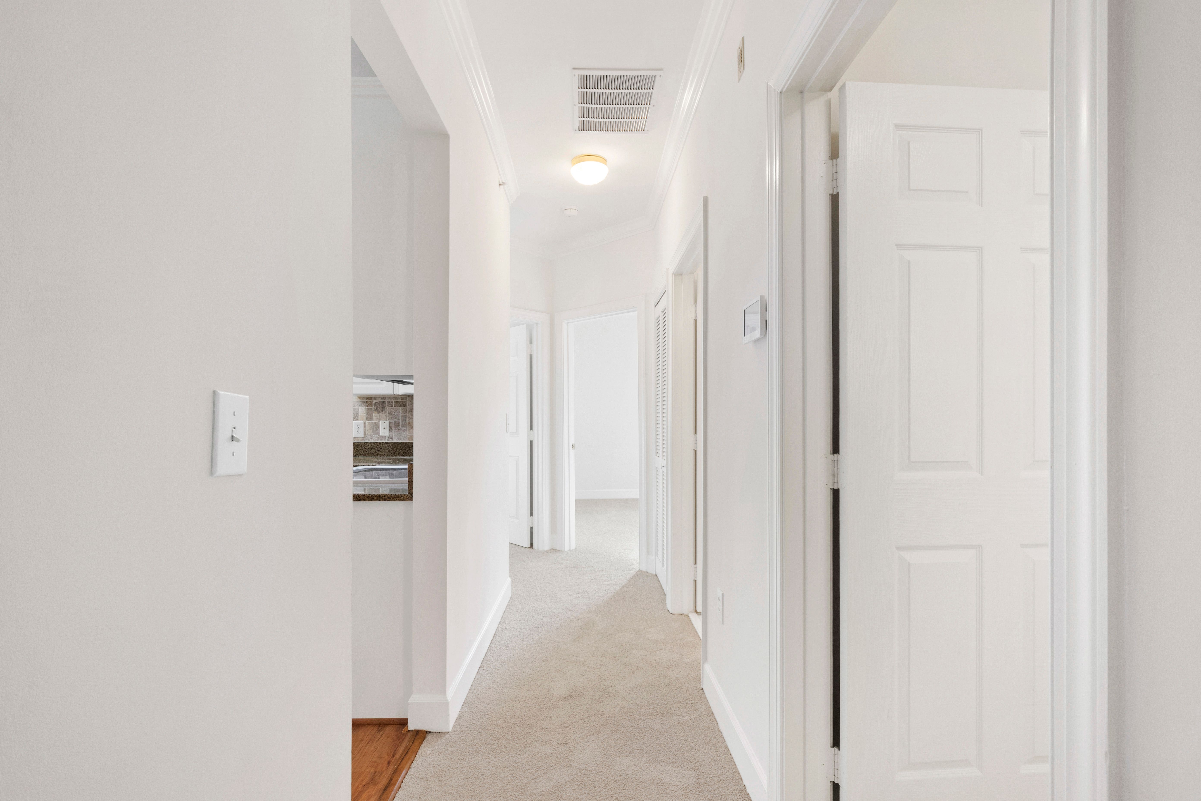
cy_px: 400
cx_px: 600
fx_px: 550
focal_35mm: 16
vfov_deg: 72.1
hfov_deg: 95.0
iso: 100
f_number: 8
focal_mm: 11
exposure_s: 1/2.5
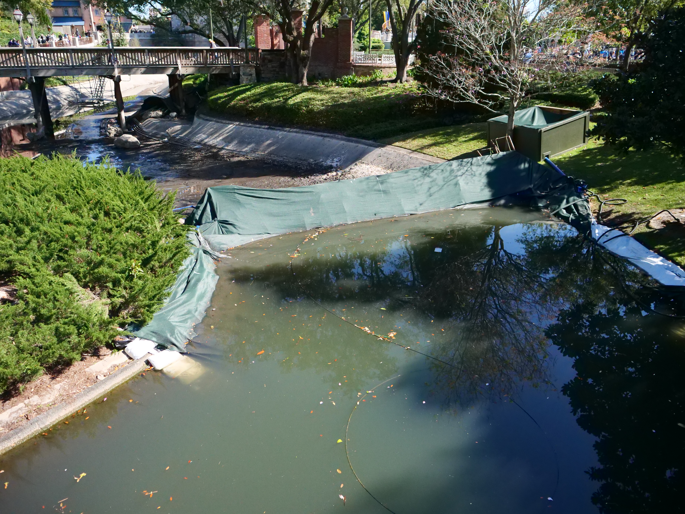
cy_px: 257
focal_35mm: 26
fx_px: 515
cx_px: 342
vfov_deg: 53.1
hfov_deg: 67.3
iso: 3200
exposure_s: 1/13000
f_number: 2.9
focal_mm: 13
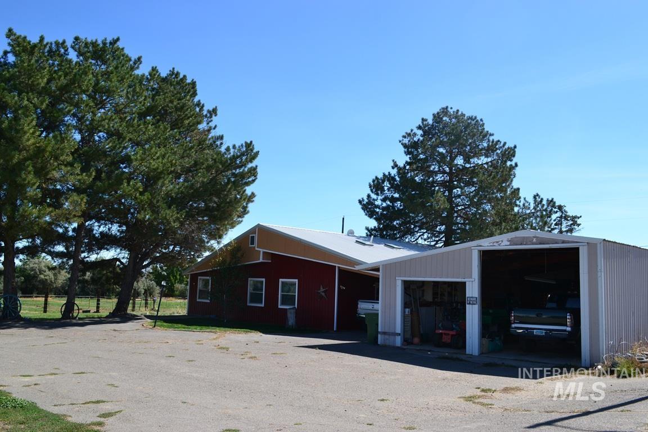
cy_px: 216
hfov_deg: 57.2
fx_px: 594
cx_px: 324
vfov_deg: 40.0
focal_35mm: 33
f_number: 11
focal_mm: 22
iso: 400
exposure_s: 1/400
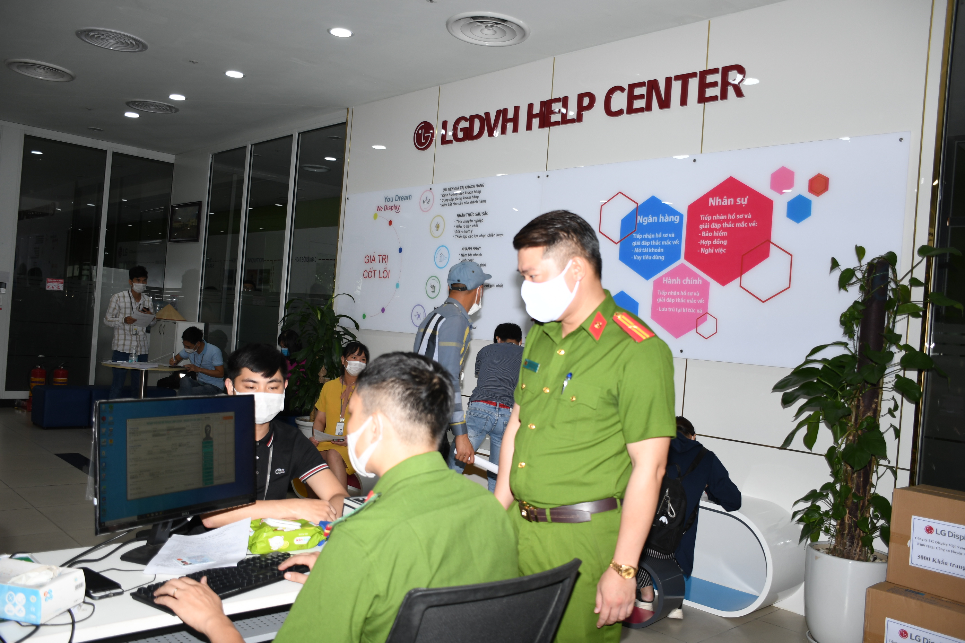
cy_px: 322
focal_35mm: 30
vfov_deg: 43.6
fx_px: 804
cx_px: 482
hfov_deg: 61.9
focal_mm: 20
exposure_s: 1/200
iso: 200
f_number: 3.5
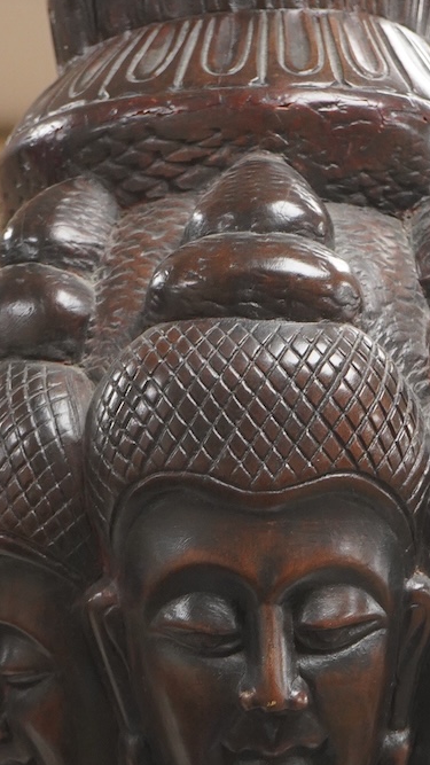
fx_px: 3447
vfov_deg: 12.7
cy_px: 458
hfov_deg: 7.1
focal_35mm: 170
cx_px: 215
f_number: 8
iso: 3200
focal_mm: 63
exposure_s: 1/100
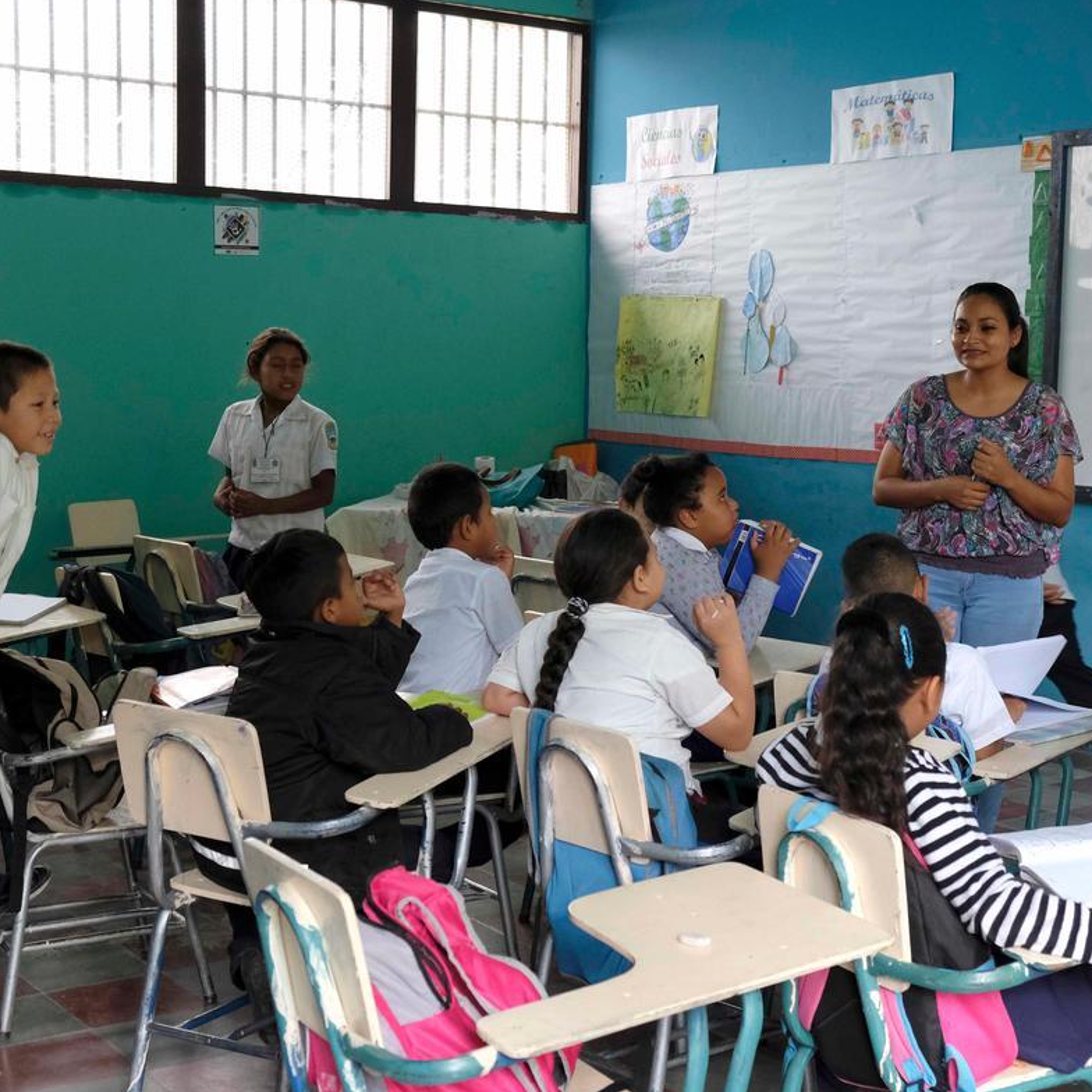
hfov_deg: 32.8
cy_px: 539
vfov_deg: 32.8
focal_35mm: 52
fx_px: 1856
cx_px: 611
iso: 2000
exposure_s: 1/160
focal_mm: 26.5
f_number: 4
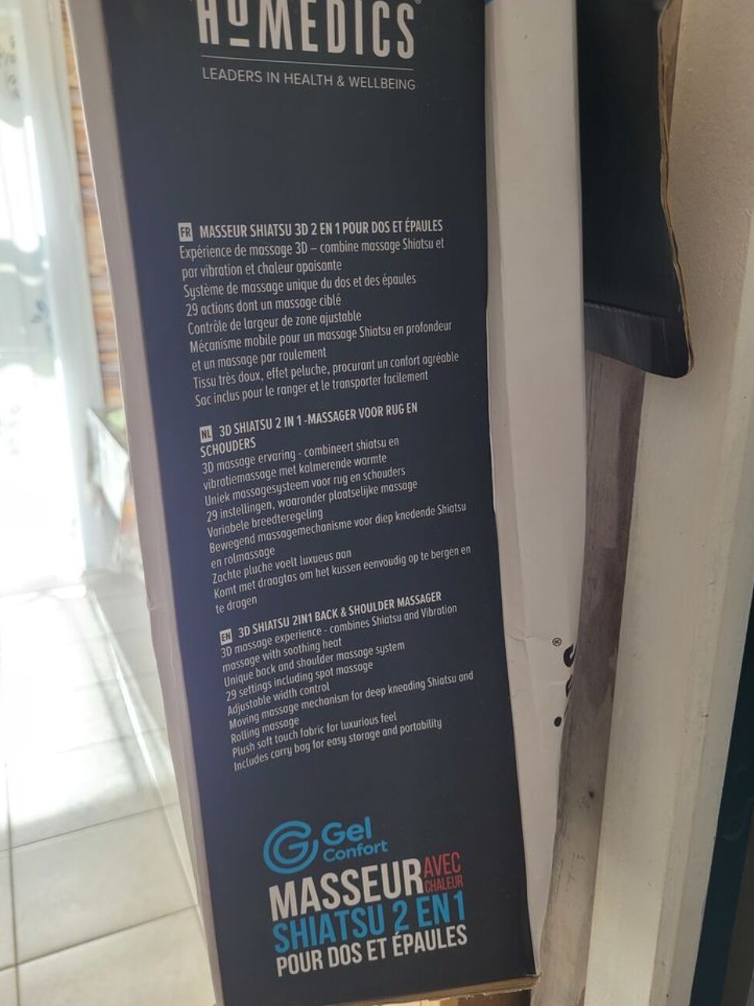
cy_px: 496
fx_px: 784
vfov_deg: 65.3
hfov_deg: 51.3
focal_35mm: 27
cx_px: 364
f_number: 1.8
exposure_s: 1/125
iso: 40
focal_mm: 5.4
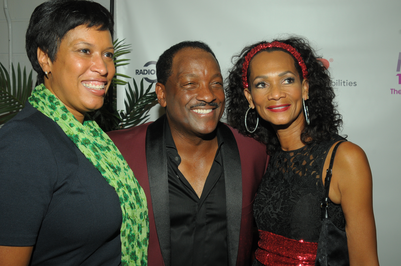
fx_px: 501
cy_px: 133
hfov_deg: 43.7
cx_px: 200
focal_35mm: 45
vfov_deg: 29.8
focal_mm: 30
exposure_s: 1/80
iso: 400
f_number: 8
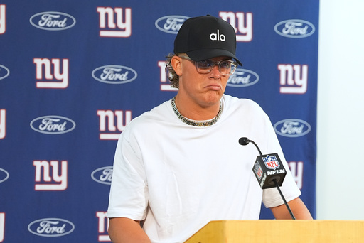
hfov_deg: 9.9
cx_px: 182
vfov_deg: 6.6
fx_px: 2104
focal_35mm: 208
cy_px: 122
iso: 4000
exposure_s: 1/400
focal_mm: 139
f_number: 3.2
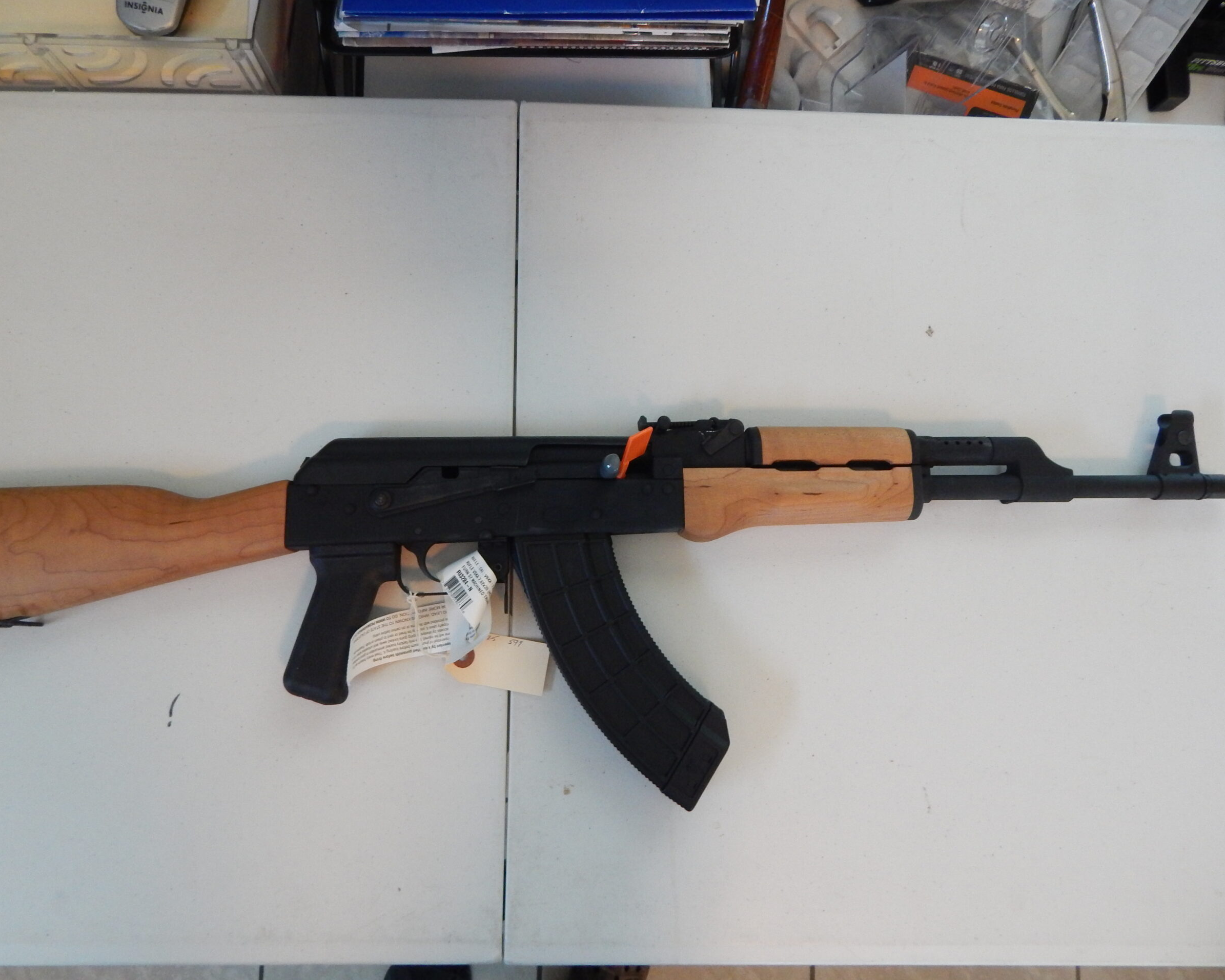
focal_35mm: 23
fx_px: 834
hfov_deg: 72.5
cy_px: 489
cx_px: 572
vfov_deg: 60.9
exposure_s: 1/25
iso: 400
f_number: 3
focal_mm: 4
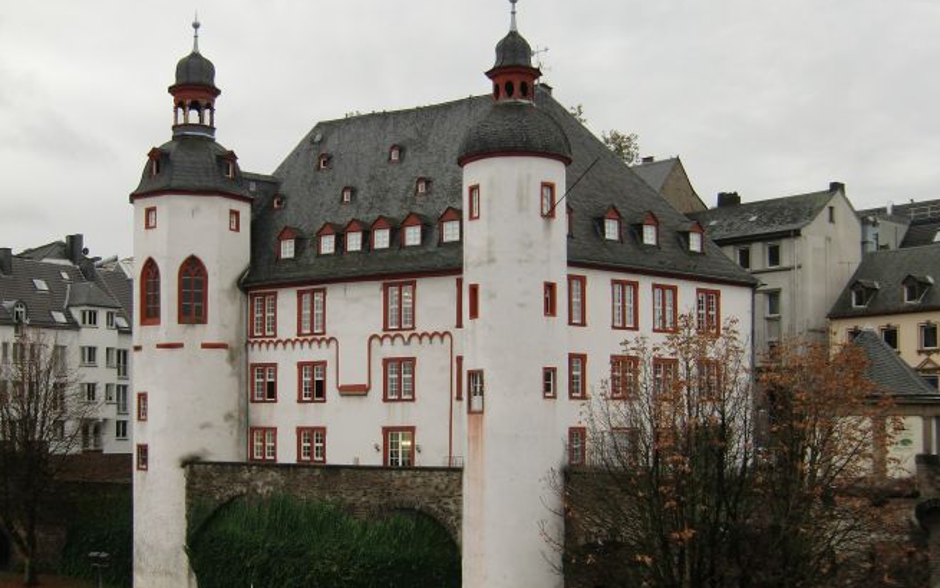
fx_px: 1128
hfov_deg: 45.0
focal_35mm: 44
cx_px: 377
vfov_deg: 29.1
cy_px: 364
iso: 64
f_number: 3.6
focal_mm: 6.1
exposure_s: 1/160
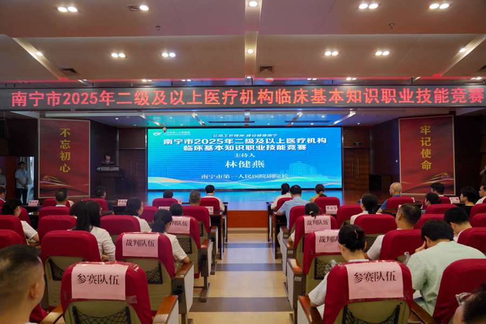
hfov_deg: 73.7
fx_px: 324
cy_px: 162
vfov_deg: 53.1
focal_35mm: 24
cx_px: 243
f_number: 4
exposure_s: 1/60
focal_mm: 24
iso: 250
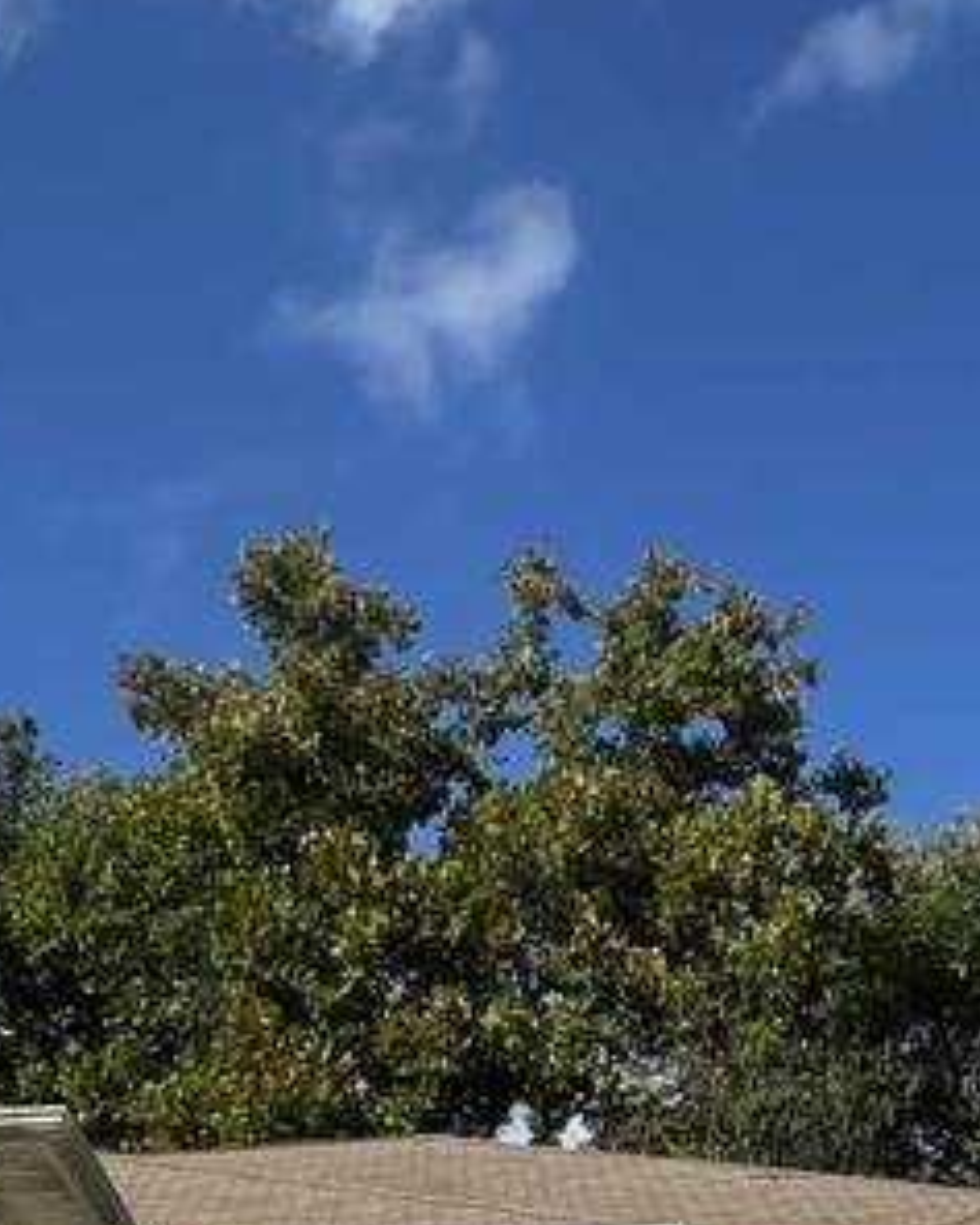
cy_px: 1353
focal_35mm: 59
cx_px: -62
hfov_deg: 24.3
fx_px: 2138
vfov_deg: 28.9
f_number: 2.2
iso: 50
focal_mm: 2.22
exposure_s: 1/1748
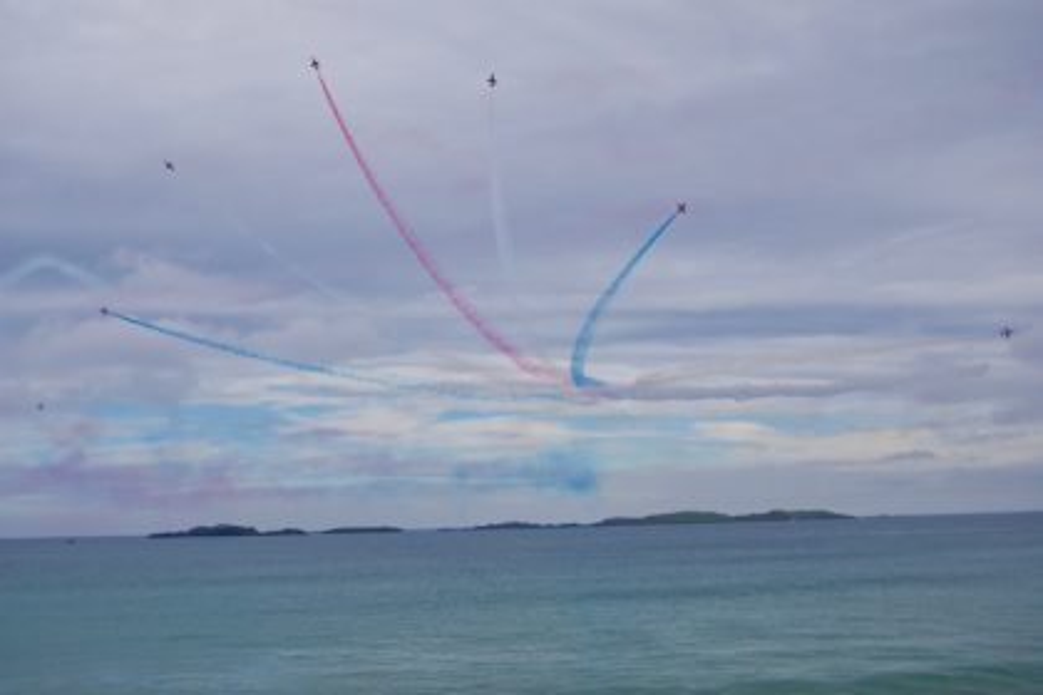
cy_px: 348
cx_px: 522
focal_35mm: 39
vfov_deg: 34.2
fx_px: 1130
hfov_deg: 49.6
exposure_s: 1/1250
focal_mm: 26
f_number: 5.6
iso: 200
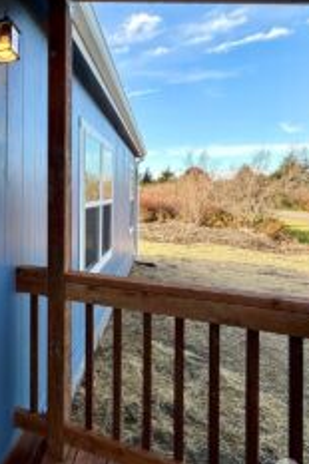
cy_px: 193
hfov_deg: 44.1
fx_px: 322
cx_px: 4
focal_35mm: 25
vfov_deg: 71.0
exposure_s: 1/388
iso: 50
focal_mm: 2.22
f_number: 2.2
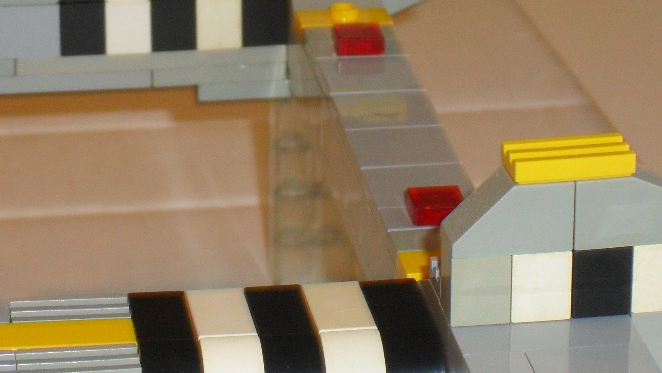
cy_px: 149
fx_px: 3371
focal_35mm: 192
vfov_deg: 6.3
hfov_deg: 11.2
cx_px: 283
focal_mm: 18.9
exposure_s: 1/60
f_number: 5.8
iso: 200
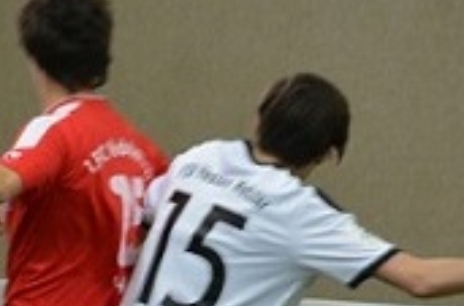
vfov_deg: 1.2
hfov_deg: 1.9
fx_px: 14151
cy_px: 364
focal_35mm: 1101
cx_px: -76
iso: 1600
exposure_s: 1/100
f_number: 5.3
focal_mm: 240
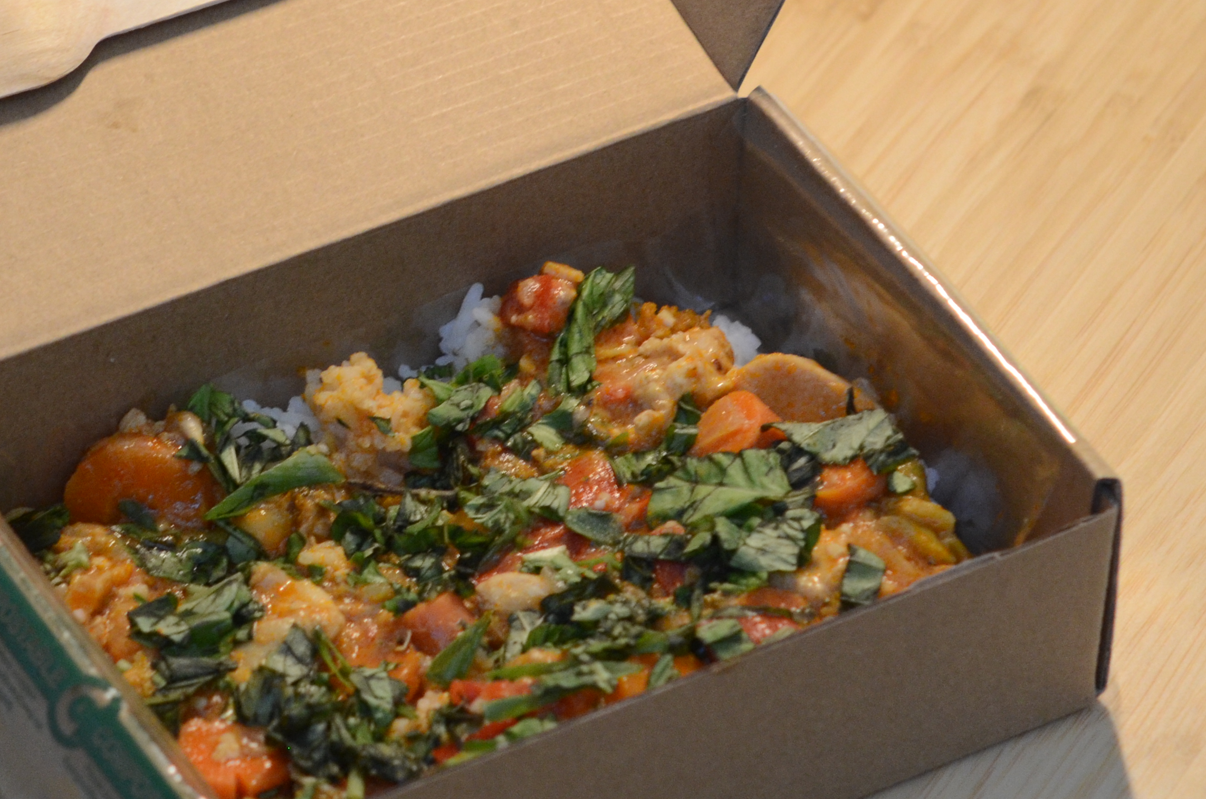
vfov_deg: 7.0
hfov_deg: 10.6
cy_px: 217
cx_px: 293
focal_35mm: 194
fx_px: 6485
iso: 1000
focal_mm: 60
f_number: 4.5
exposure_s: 1/200
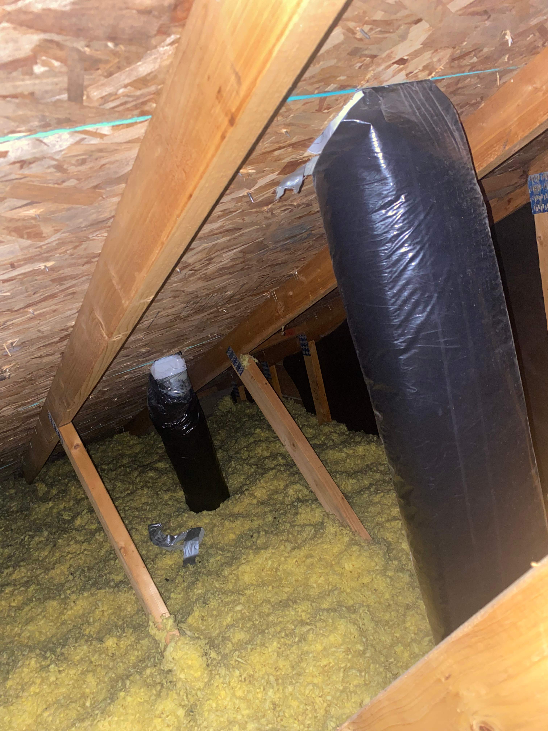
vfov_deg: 67.3
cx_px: 274
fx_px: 549
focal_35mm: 26
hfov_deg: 53.1
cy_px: 366
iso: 64
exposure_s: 1/4
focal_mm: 4.25
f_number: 1.8
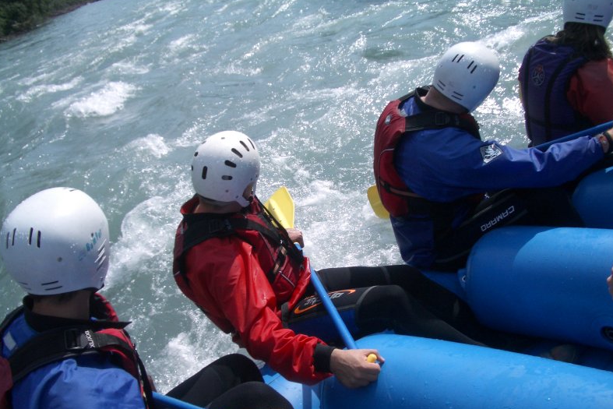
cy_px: 227
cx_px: 305
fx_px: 630
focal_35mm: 37
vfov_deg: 35.9
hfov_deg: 51.9
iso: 50
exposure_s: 1/640
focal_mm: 5.8
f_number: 4.3
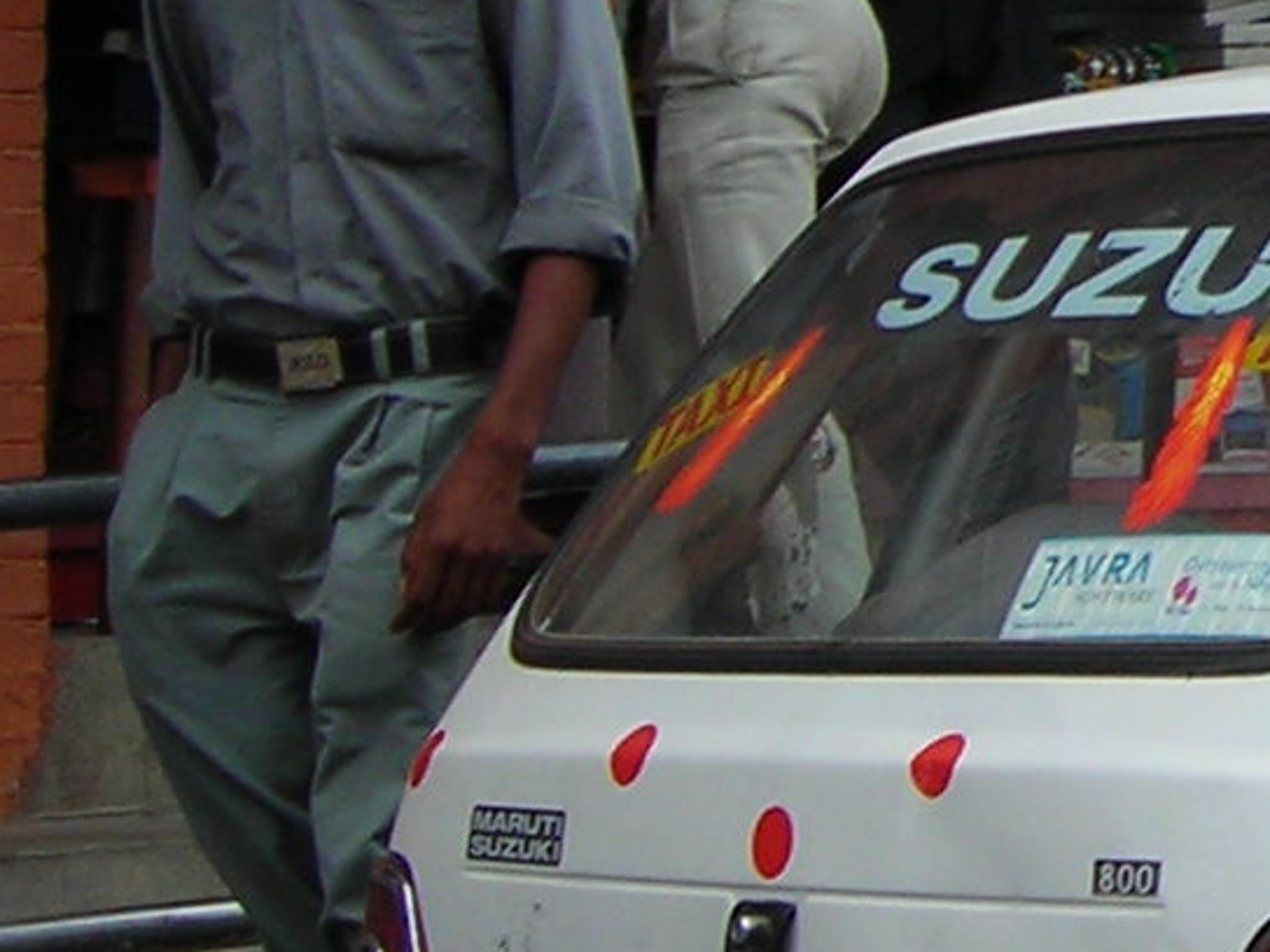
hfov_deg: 10.1
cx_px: 2531
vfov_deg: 8.1
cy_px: -294
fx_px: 6641
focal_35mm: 181
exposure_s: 1/295
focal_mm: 6.3
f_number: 3.2
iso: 50
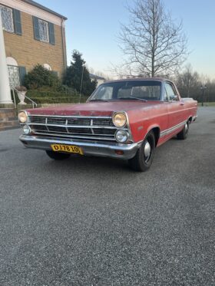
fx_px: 215
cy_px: 143
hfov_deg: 53.1
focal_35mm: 26
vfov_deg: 67.3
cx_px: 108
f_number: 1.6
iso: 64
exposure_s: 1/122
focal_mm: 5.1
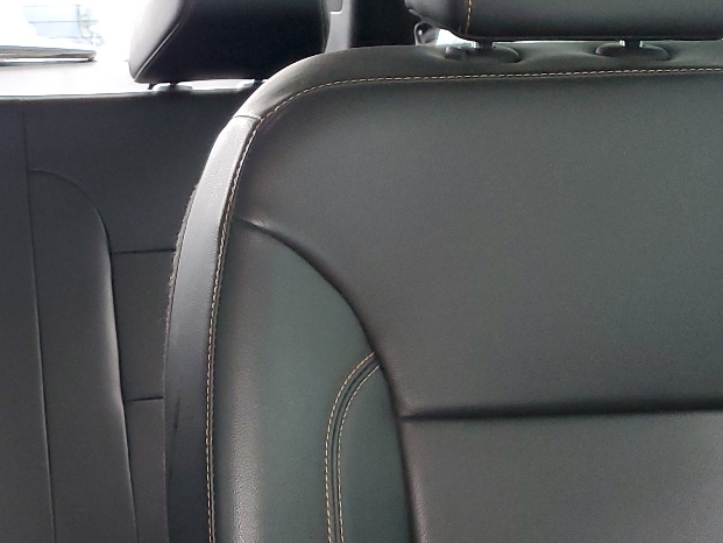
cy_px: 364
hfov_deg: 27.0
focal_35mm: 67
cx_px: -30
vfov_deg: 21.8
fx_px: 1400
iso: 201
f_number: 1.5
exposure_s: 1/60.2
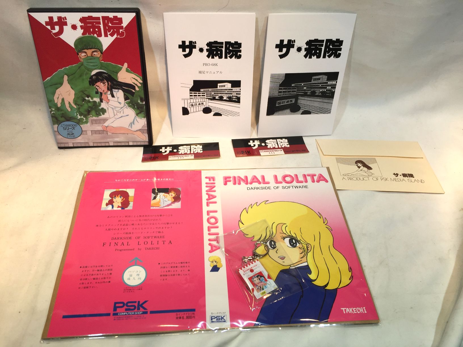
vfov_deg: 48.2
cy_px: 174
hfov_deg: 61.7
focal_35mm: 29
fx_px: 388
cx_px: 232
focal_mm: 4.15
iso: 32
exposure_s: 1/373
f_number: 2.2
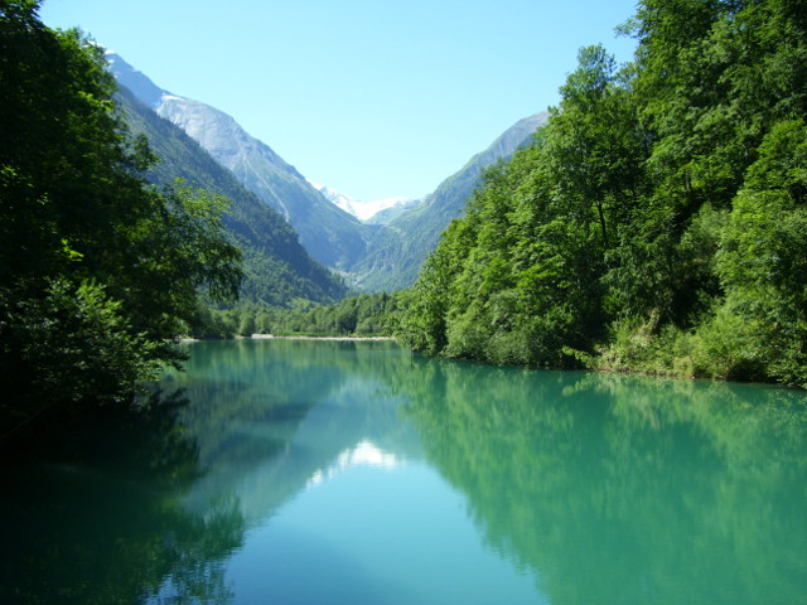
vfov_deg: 38.7
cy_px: 302
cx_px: 404
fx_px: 863
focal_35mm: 37
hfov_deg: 50.1
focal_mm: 6
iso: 80
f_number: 2.7
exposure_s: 1/750
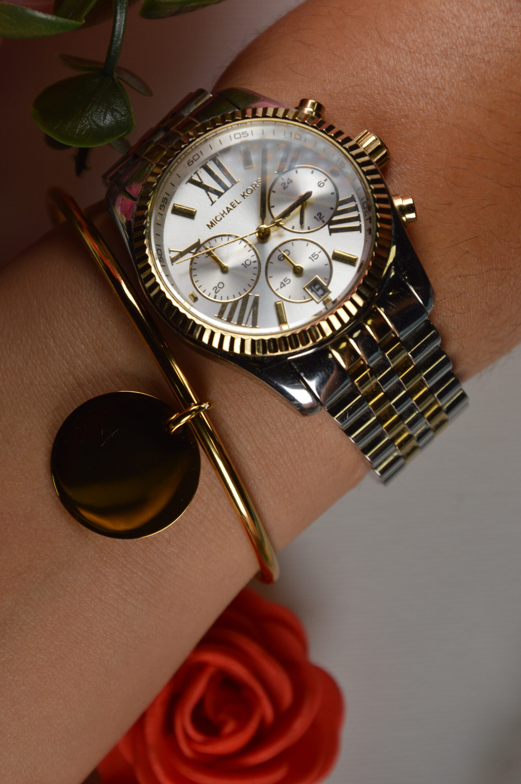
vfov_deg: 13.1
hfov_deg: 8.7
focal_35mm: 158
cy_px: 392
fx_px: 3425
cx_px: 260
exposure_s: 1/125
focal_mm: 105
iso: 250
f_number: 8
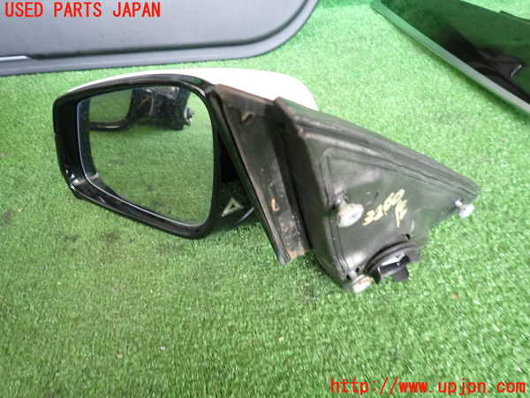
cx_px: 265
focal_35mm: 25
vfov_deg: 54.9
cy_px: 199
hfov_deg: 69.4
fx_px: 383
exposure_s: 1/30
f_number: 2
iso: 250
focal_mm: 4.5
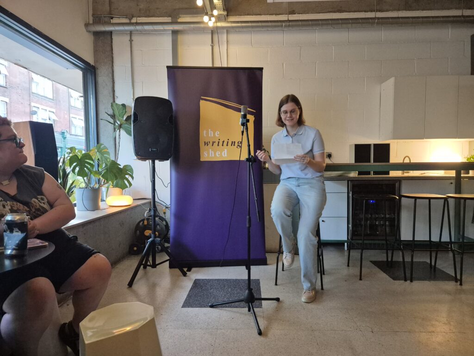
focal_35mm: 23
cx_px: 237
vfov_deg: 58.9
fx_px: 315
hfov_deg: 73.9
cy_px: 178
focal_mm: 5.4
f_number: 1.8
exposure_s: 1/100
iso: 1600
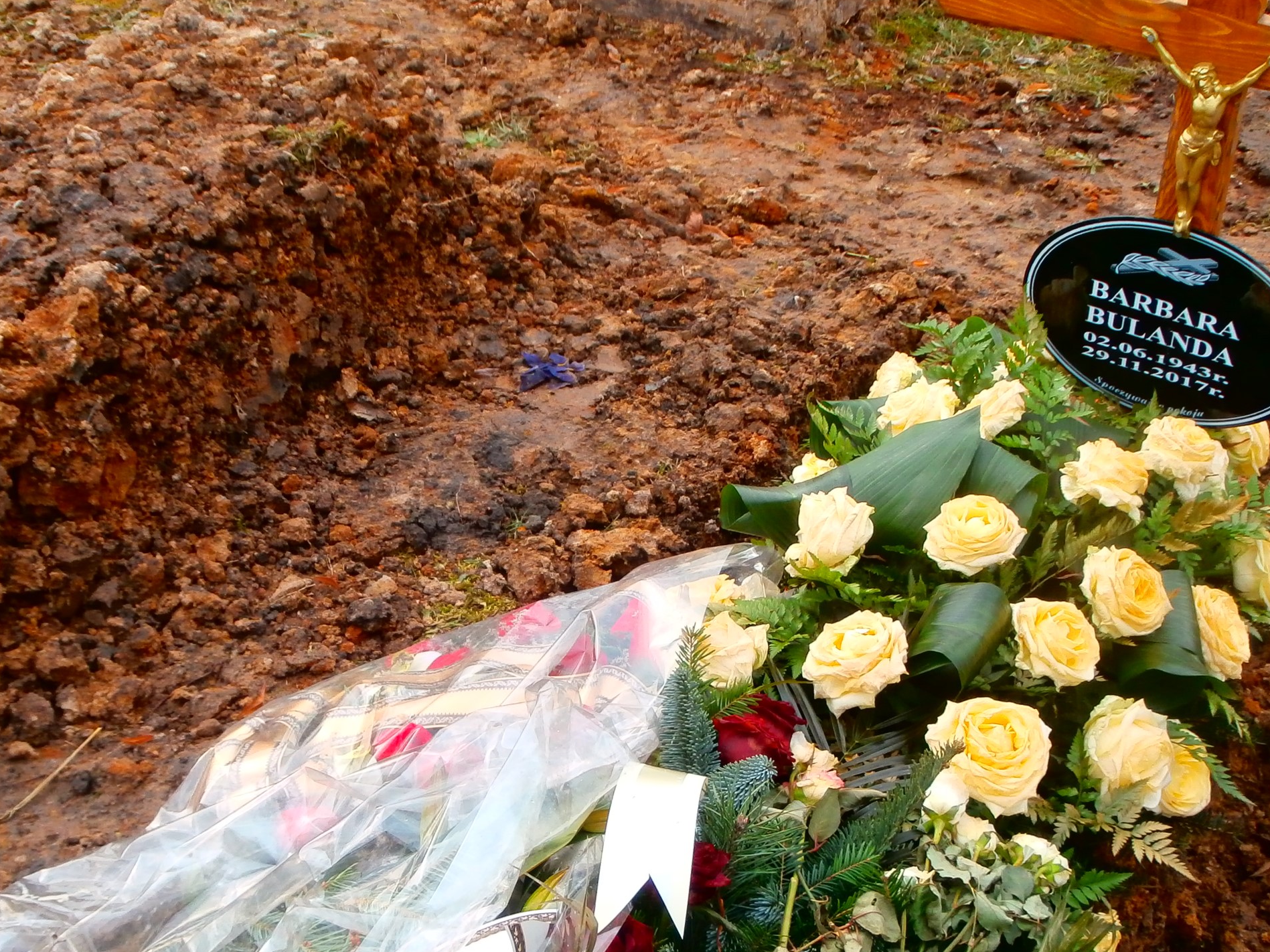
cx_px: 530
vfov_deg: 24.3
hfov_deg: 32.1
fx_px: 2201
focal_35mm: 60
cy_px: 641
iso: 100
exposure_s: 1/100
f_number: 3.9
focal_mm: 6.67
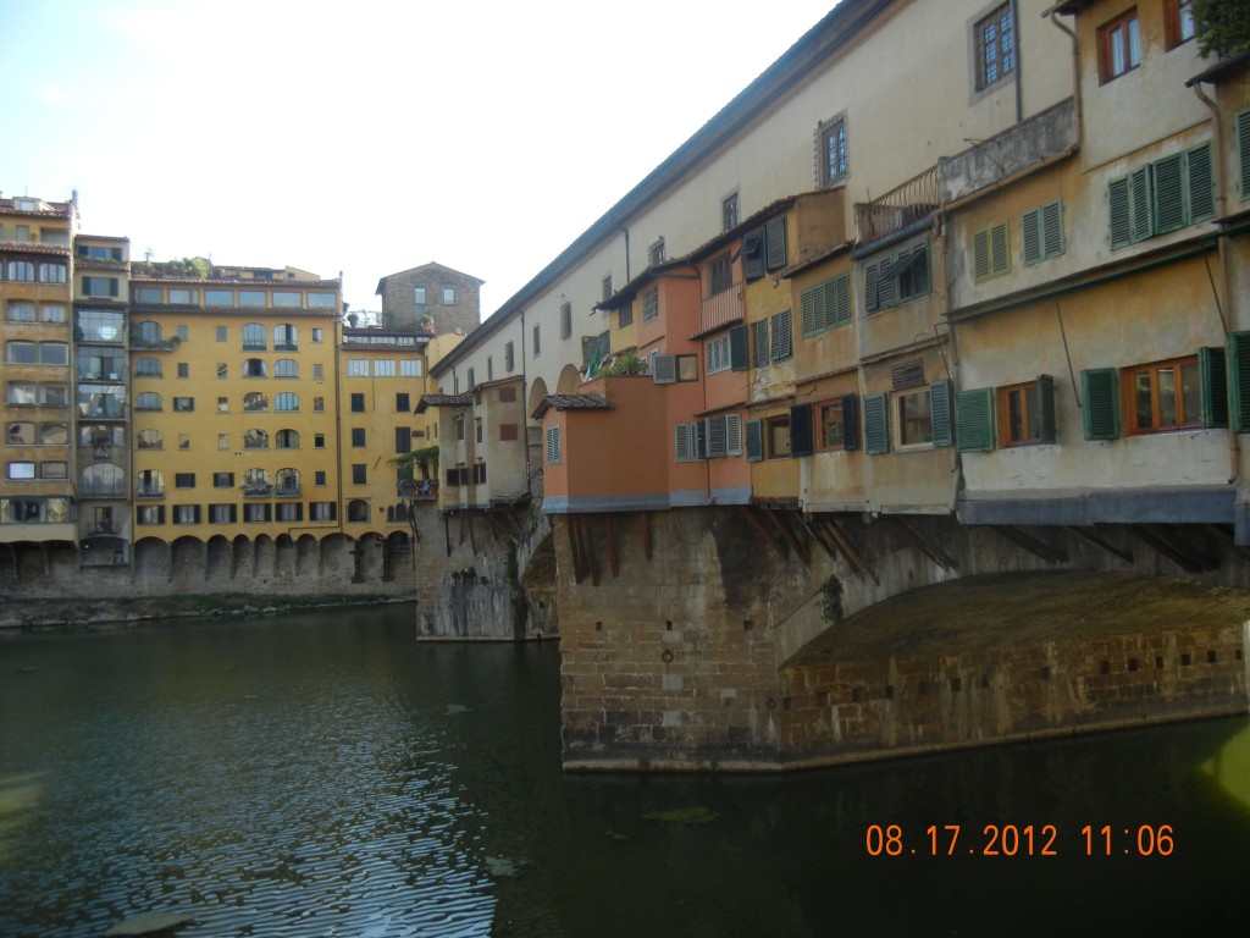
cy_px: 469
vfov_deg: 46.8
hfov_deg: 60.0
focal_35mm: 30
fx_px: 1083
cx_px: 625
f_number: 3.5
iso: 160
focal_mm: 5.4
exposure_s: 1/399
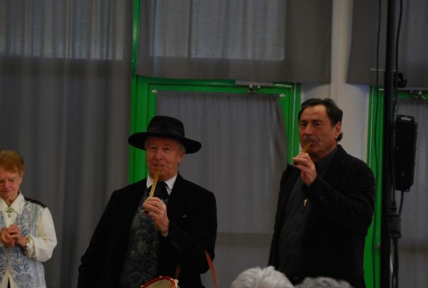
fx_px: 2299
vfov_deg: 7.2
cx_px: 175
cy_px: 165
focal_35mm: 193
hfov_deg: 10.6
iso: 800
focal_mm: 98
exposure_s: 1/125
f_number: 4.5
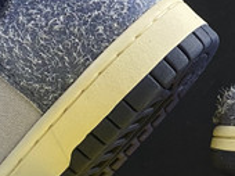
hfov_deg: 12.5
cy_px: 166
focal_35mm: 153
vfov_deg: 9.6
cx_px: 314
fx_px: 1037
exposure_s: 1/100
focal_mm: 4.25
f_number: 1.8
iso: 100
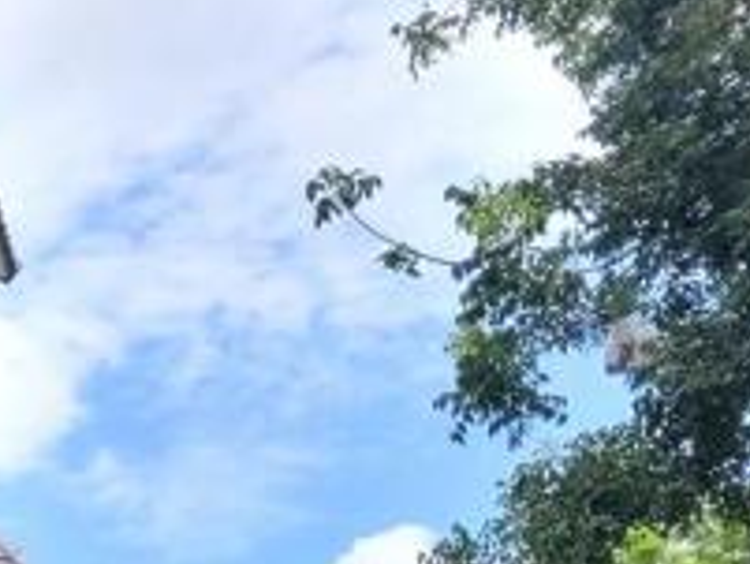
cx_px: -989
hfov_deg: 12.7
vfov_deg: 10.6
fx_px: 2688
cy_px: 1255
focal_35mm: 124
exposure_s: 1/1160
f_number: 1.8
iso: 40
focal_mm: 5.4
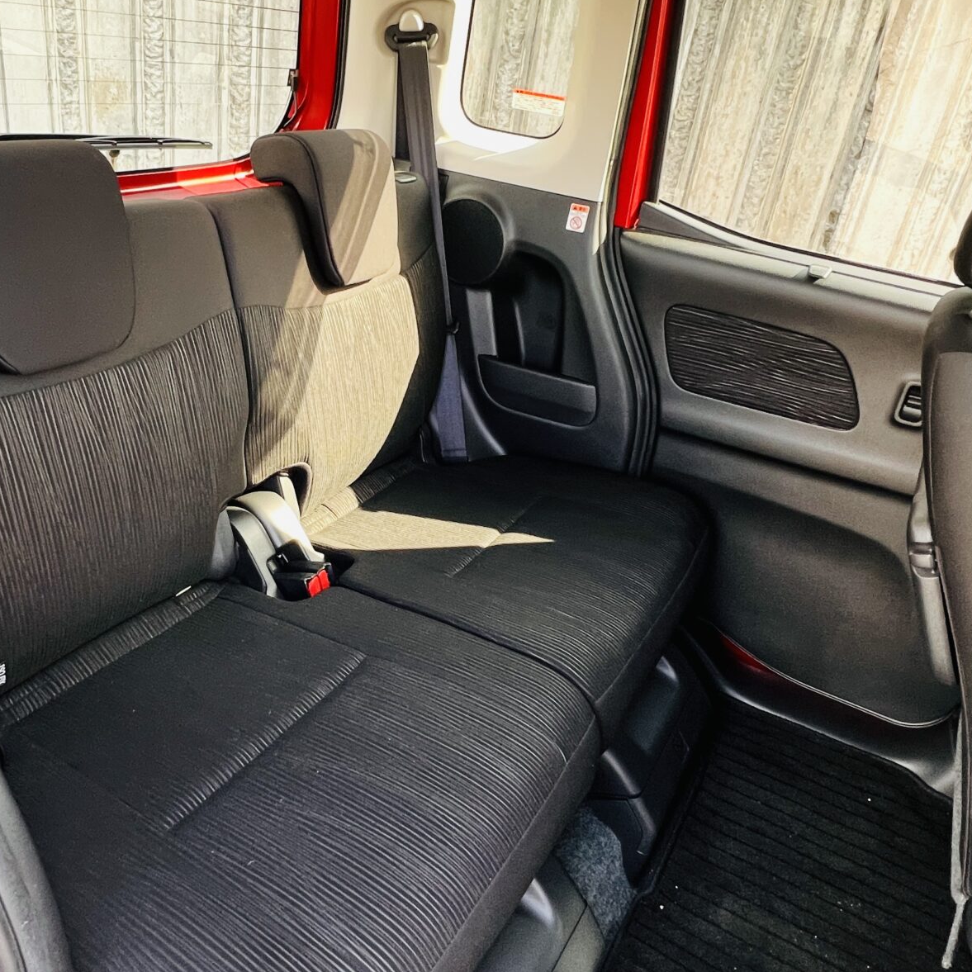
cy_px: 467
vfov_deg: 62.9
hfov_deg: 62.4
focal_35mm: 25
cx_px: 390
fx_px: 794
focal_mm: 1.57
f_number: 1.8
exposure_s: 1/99
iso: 160
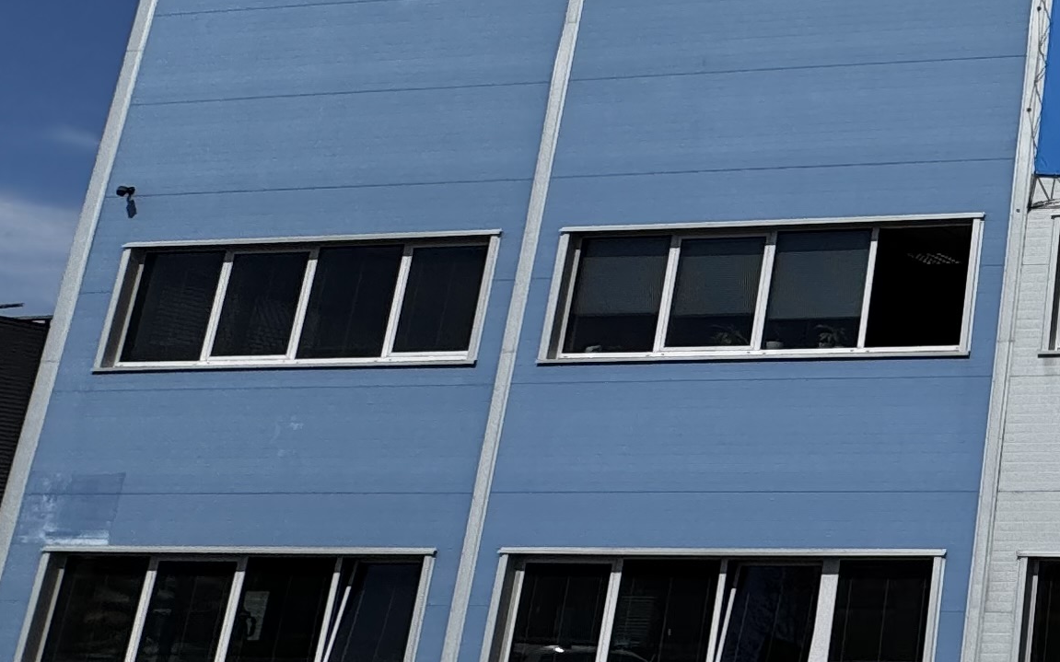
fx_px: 1502
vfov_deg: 24.8
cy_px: 250
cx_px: 1516
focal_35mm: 52
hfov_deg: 28.4
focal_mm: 2.22
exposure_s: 1/4630
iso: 32
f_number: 2.2
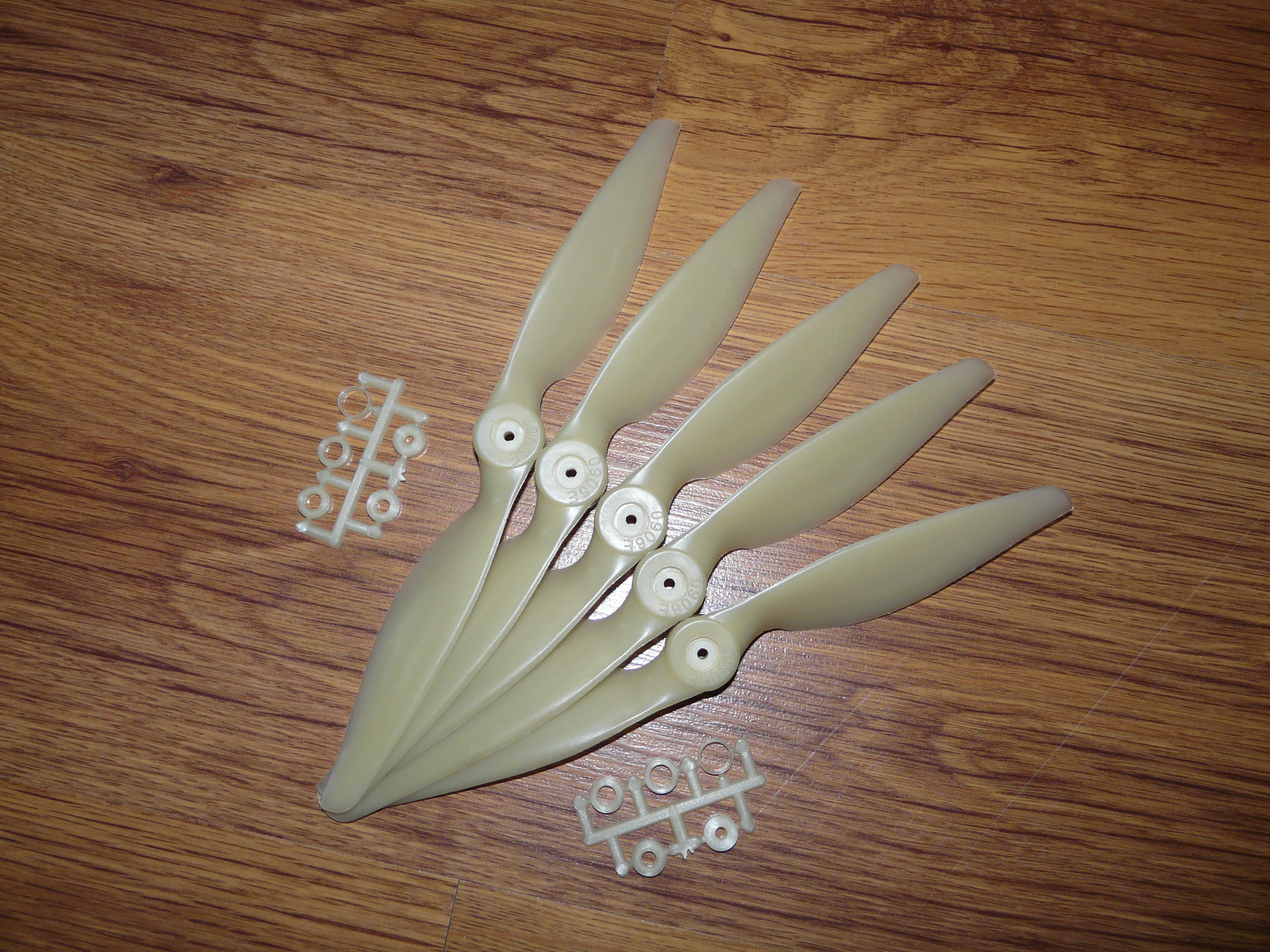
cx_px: 635
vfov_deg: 49.7
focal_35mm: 28
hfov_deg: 63.4
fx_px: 1027
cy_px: 476
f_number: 2.8
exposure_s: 1/30
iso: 100
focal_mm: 4.6
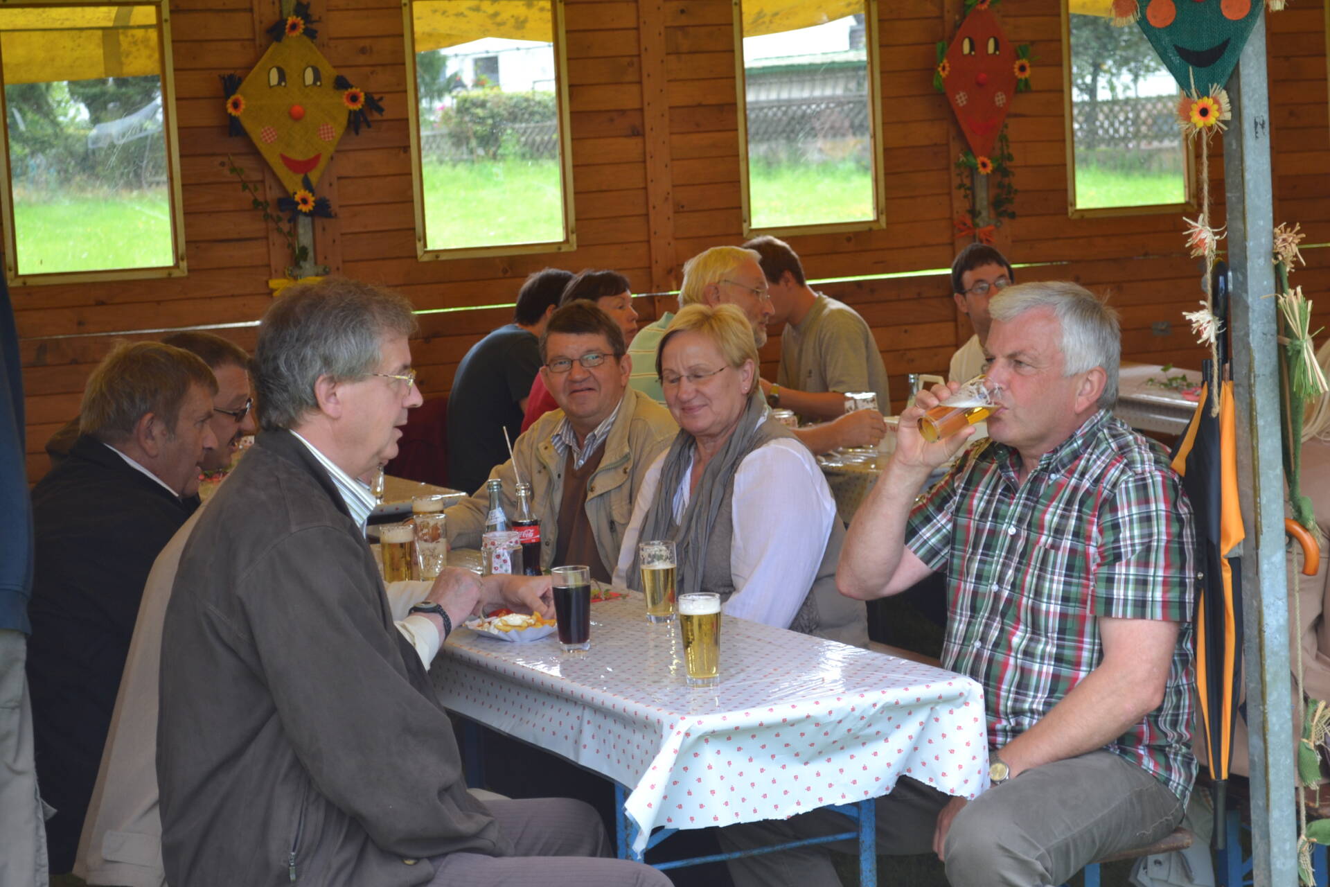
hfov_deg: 28.1
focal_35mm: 72
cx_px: 665
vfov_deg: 18.9
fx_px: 2660
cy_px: 444
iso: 280
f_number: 5.6
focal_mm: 48
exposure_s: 1/125
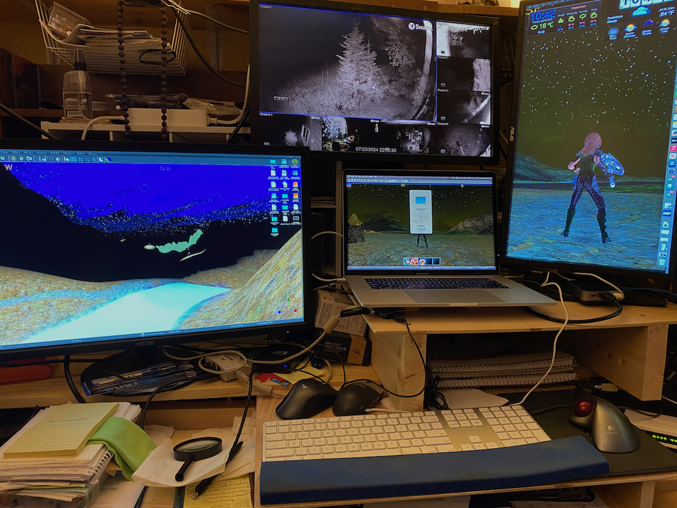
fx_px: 508
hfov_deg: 67.3
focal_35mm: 26
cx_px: 338
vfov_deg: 53.1
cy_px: 254
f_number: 1.8
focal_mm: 4.25
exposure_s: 1/40
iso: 500
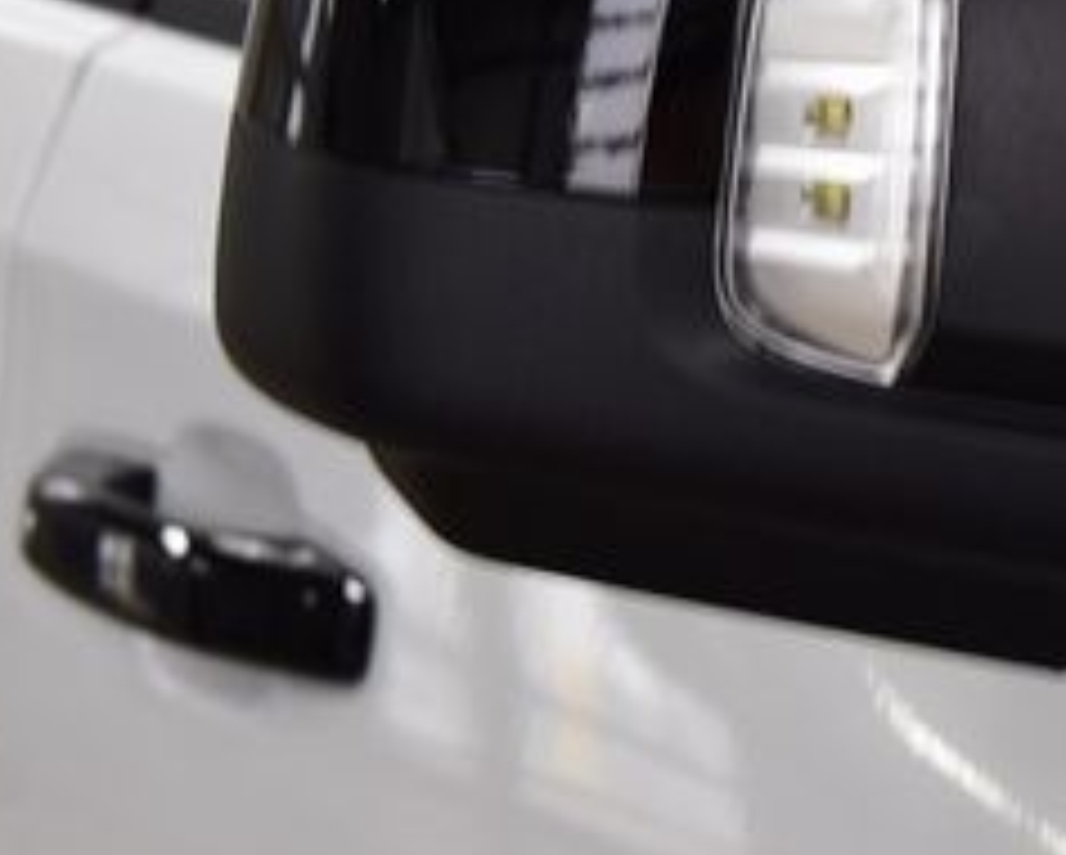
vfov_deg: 8.1
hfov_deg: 10.0
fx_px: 5999
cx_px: 1228
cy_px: 281
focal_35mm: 190
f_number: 6.3
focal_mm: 50
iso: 400
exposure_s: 1/20
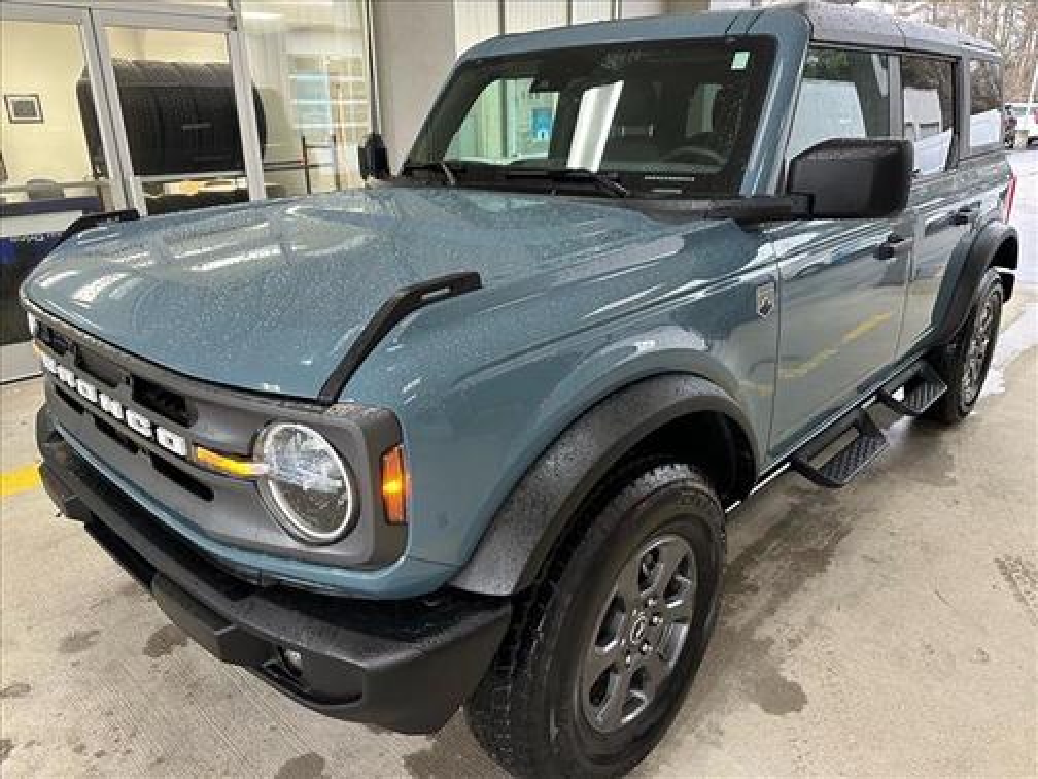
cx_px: 519
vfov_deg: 56.8
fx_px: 720
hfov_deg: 71.6
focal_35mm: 24
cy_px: 390
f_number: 1.78
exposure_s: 1/60
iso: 250
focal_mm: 6.86
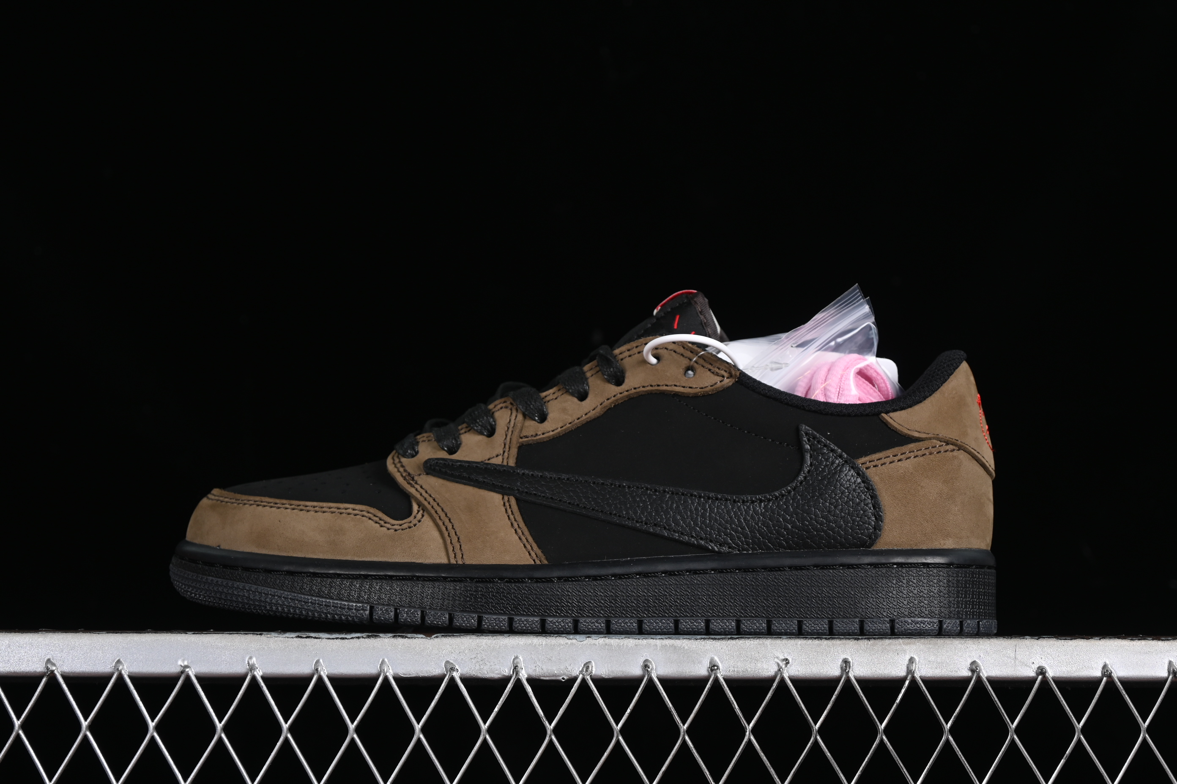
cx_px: 588
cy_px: 392
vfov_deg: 18.2
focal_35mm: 75
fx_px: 2452
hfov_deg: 27.0
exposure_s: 1/60
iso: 160
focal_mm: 50
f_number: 6.3
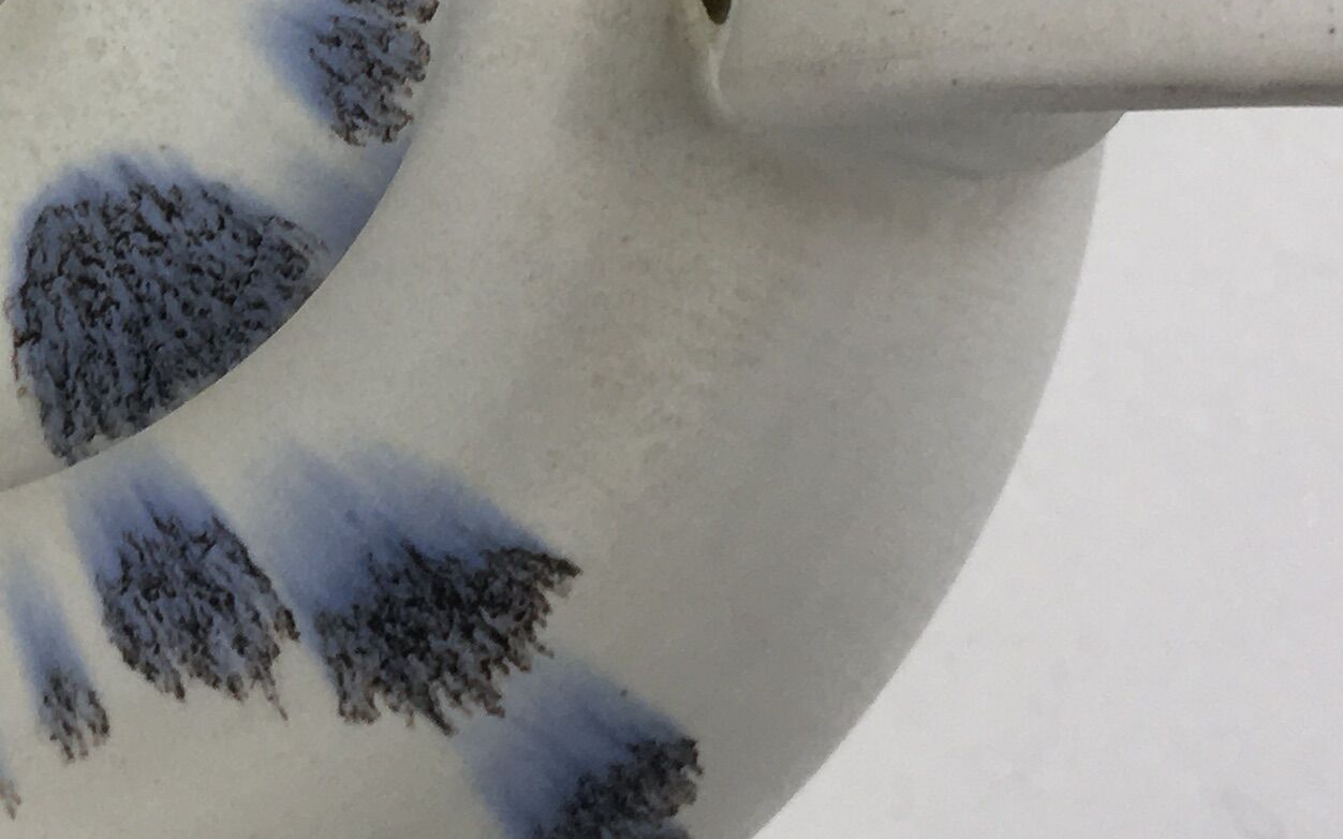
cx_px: -137
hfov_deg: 20.1
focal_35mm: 99
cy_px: -107
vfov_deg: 12.9
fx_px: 3623
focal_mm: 4.15
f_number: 2.2
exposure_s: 1/50
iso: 32
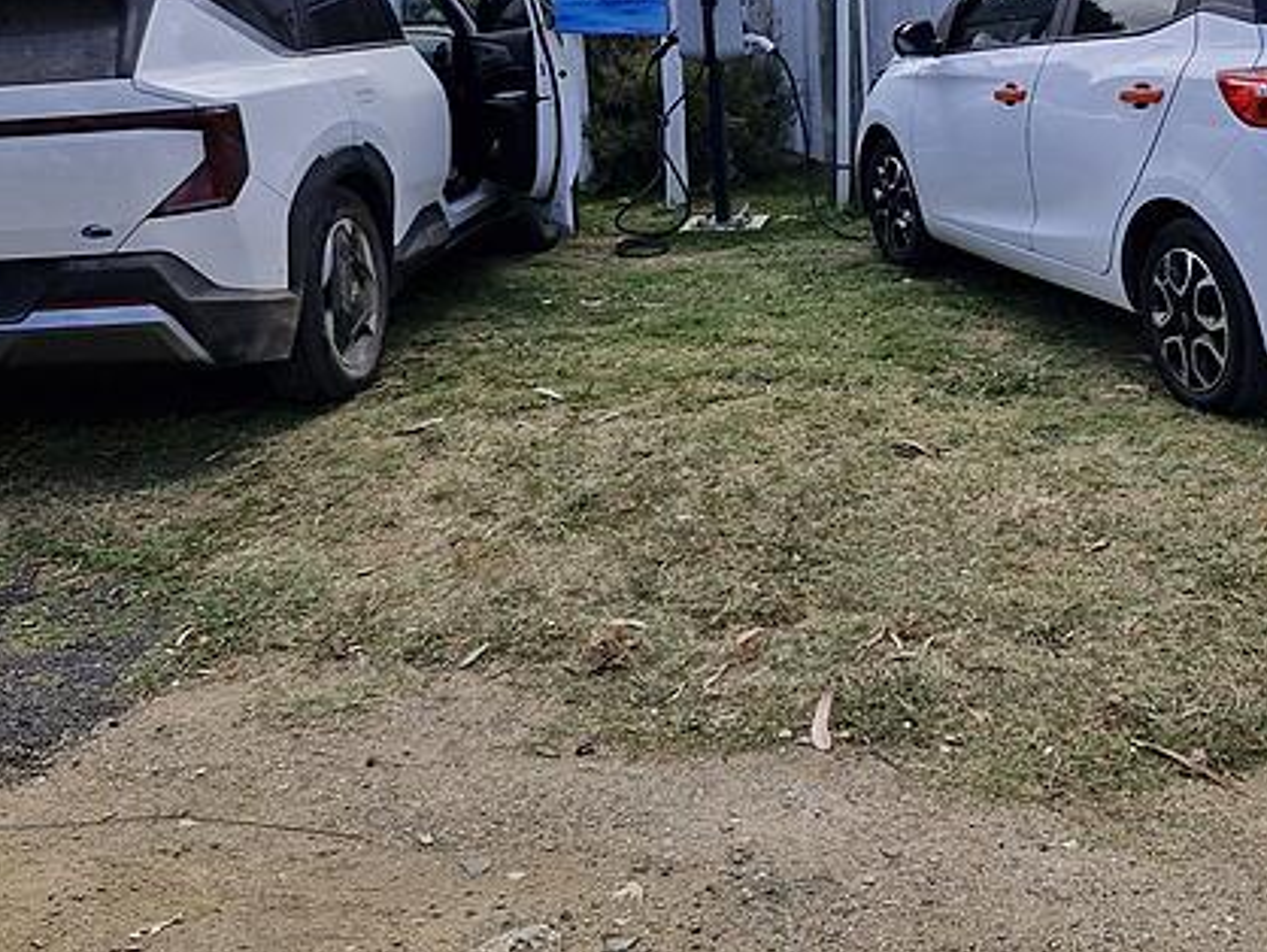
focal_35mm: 44
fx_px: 1611
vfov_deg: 31.3
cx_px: 724
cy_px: 91
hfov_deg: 42.8
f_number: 1.8
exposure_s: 1/1900
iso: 50
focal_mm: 5.54
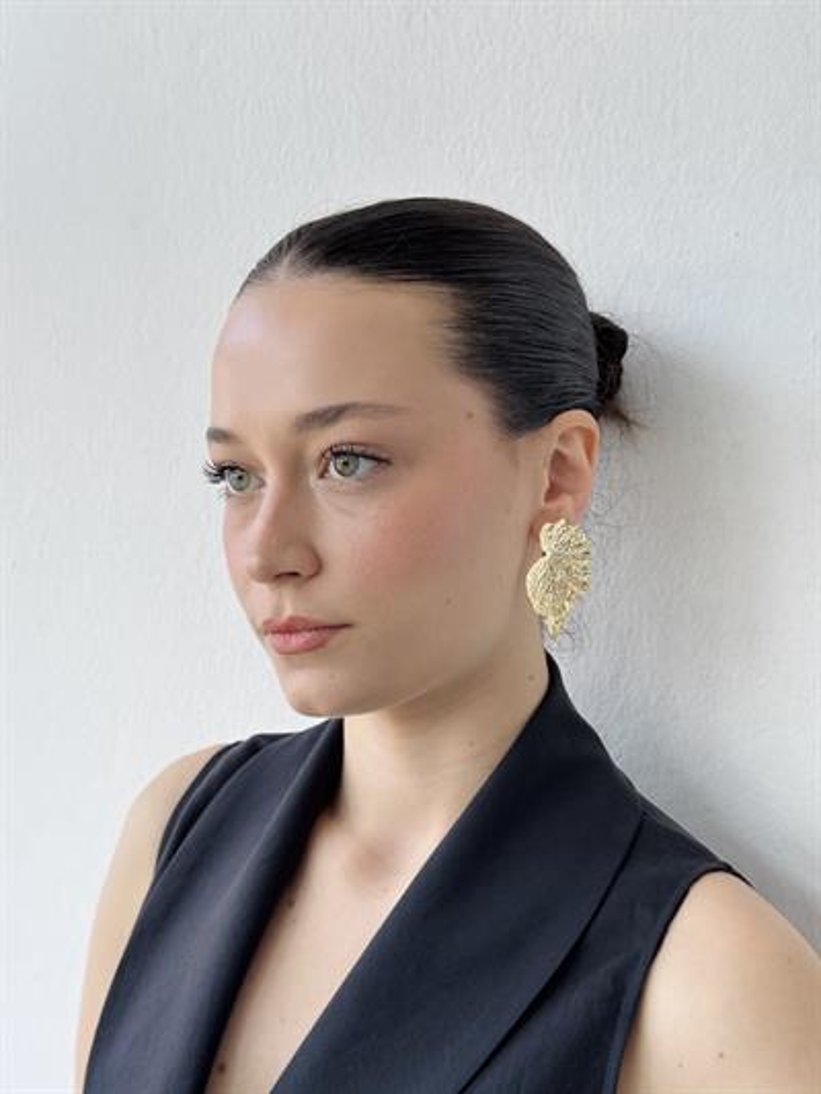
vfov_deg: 39.6
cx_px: 410
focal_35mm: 48
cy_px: 547
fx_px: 1517
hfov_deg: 30.3
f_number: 1.78
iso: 64
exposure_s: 1/170
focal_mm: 6.76
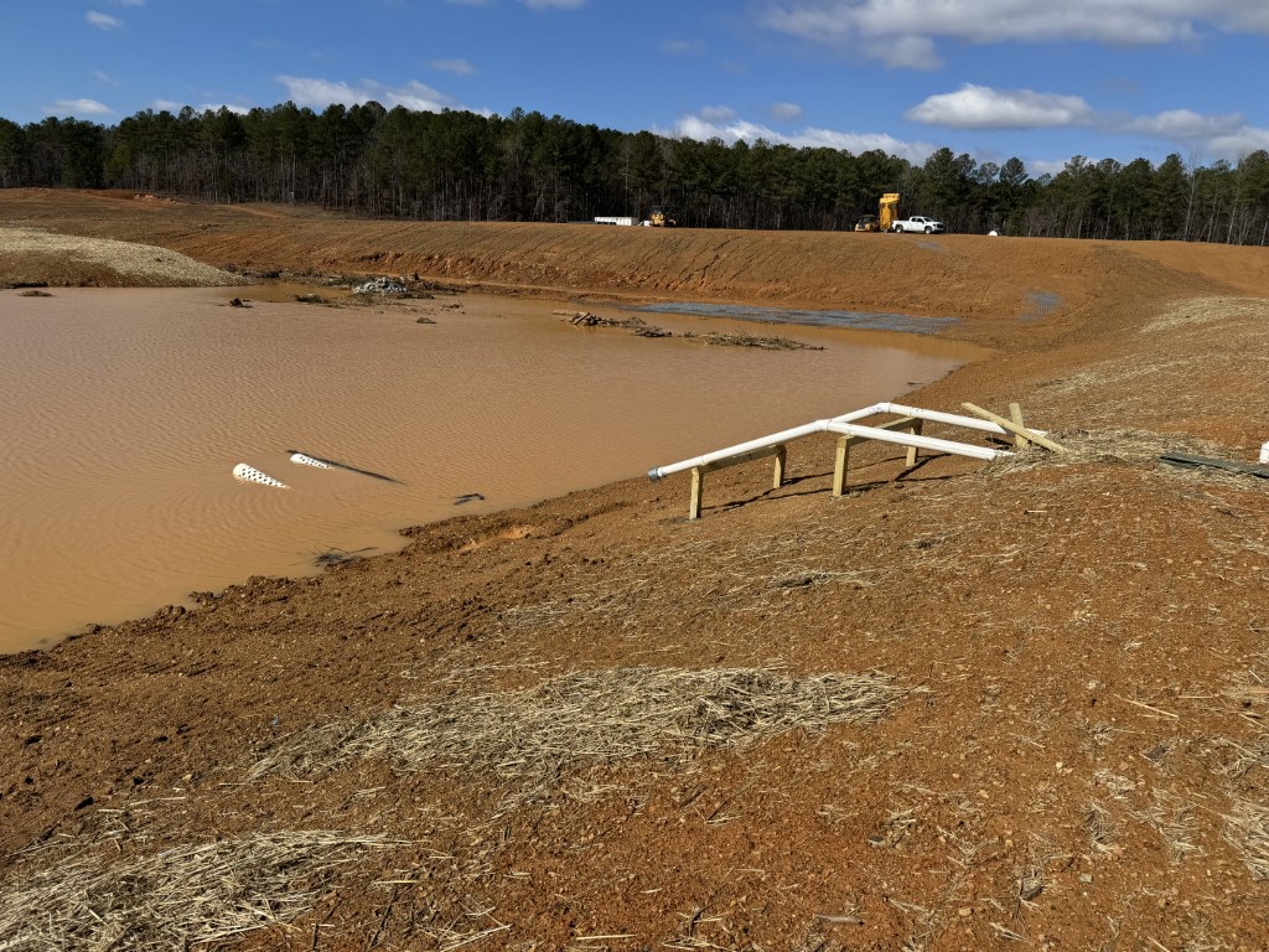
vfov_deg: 56.8
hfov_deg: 71.6
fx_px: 880
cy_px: 476
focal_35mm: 24
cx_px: 634
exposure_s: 1/7092
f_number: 1.78
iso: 80
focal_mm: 6.76
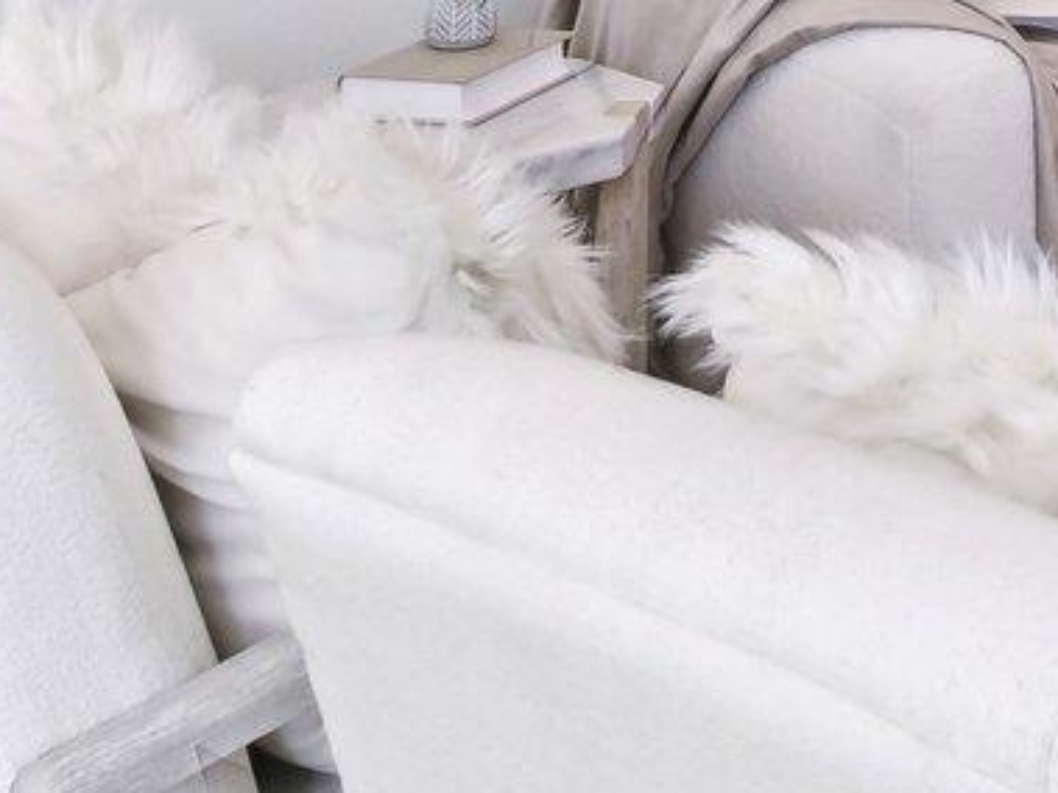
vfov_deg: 15.6
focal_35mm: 83
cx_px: 1572
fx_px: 2536
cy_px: -556
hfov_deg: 20.3
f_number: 8
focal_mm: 16
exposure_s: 1/8
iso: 125
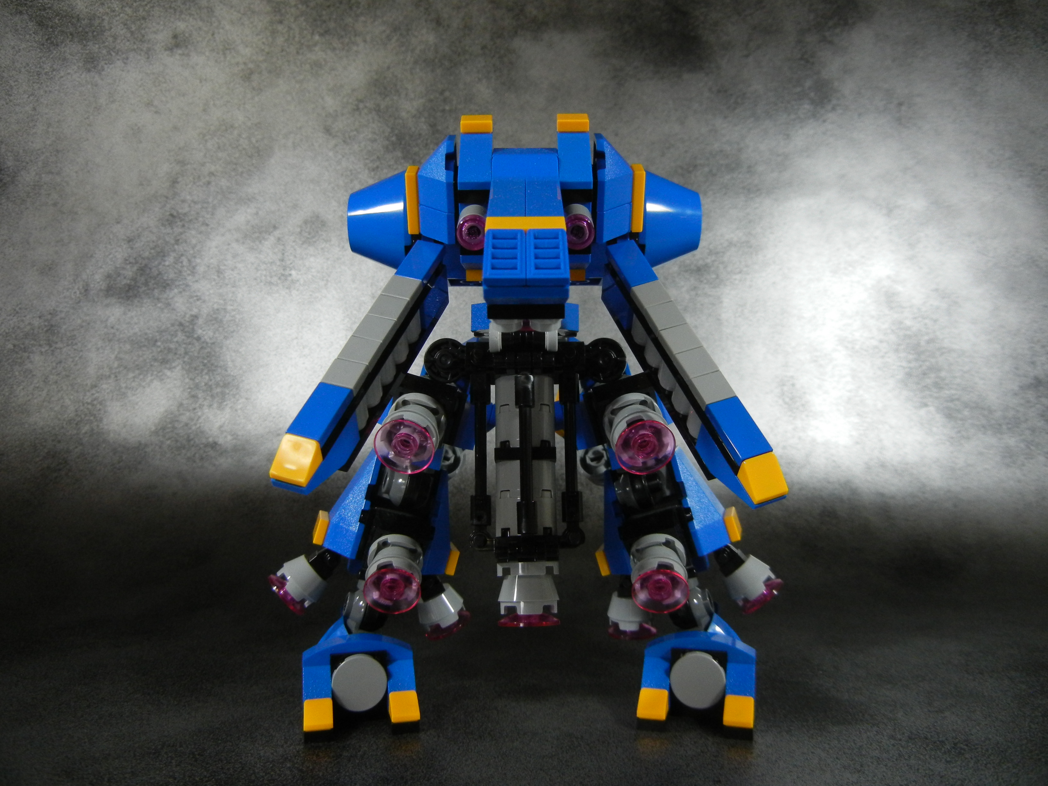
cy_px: 393
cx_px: 524
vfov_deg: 46.8
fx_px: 908
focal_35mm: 30
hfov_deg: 60.0
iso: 400
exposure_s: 1/81.1
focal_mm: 5.4
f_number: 3.5
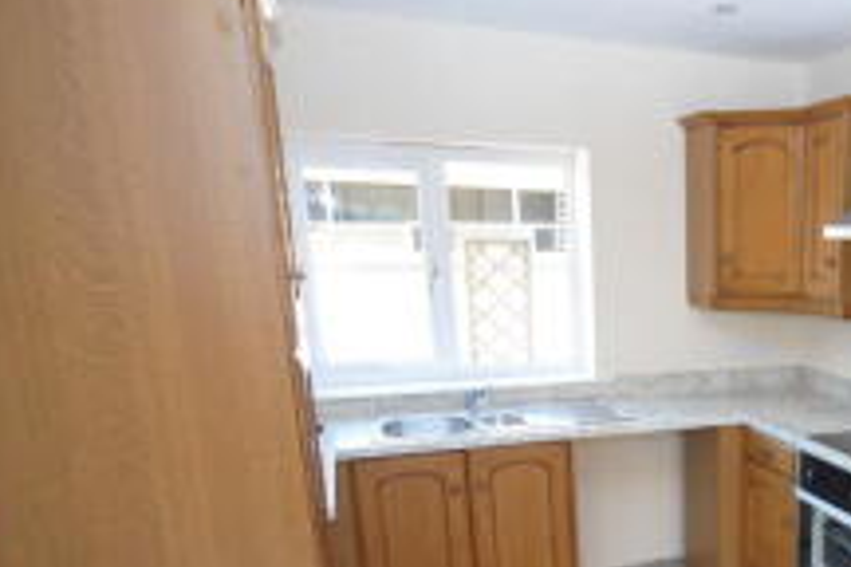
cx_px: 772
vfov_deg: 38.2
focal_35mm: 33
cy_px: 467
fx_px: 780
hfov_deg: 50.5
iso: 400
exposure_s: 1/80
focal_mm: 10
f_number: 4
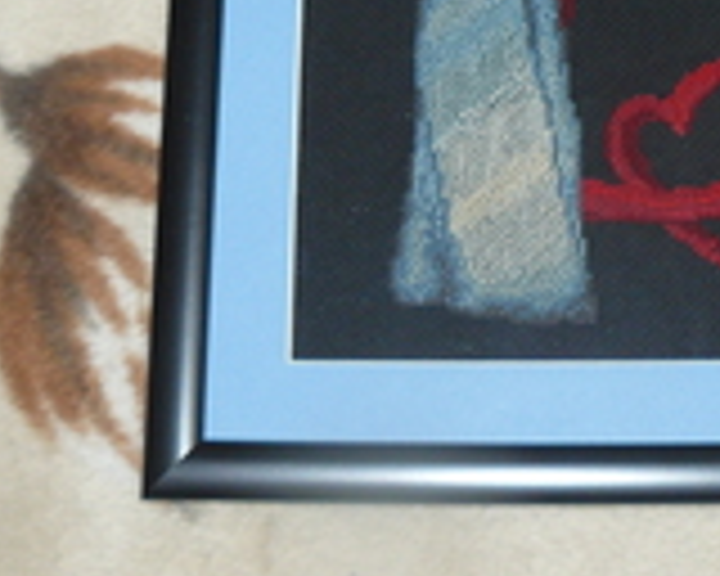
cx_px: 544
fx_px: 2110
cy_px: -99
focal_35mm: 99
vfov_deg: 15.1
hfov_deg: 19.2
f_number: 2.8
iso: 100
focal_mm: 6
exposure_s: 1/30
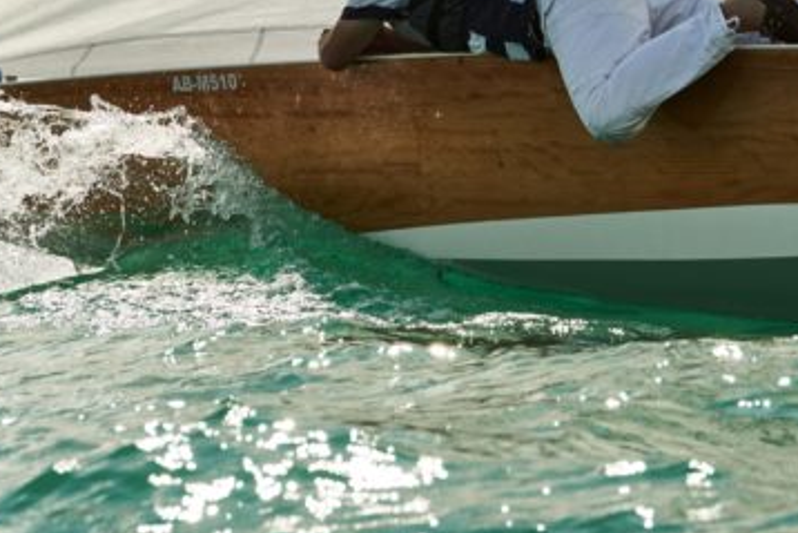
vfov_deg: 3.2
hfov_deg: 4.8
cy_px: 106
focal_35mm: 429
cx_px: 537
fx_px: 9513
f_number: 8
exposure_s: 1/800
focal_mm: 200
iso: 200
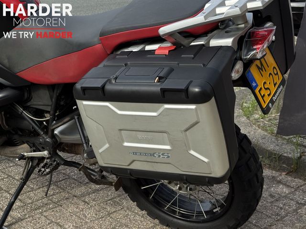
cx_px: 153
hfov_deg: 39.7
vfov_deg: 30.3
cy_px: 114
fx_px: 424
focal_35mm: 48
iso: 64
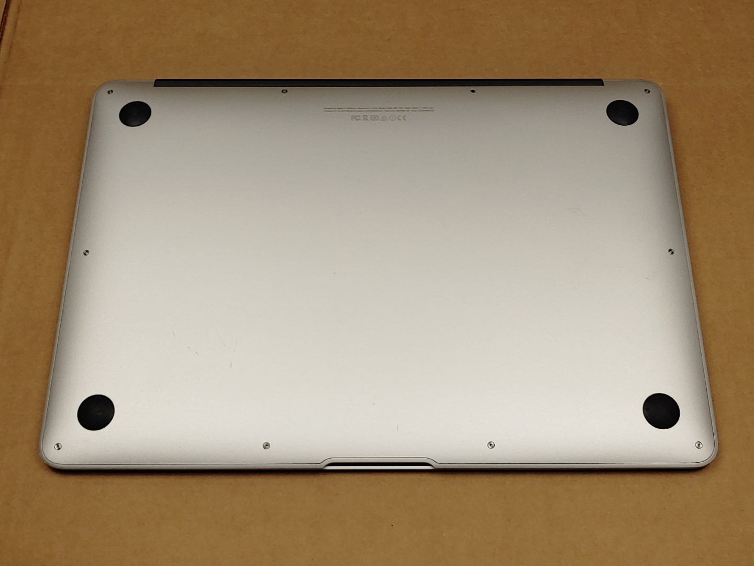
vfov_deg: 32.9
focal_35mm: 44
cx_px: 377
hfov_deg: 42.9
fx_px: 958
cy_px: 283
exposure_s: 1/595
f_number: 1.8
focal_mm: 4.36
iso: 50
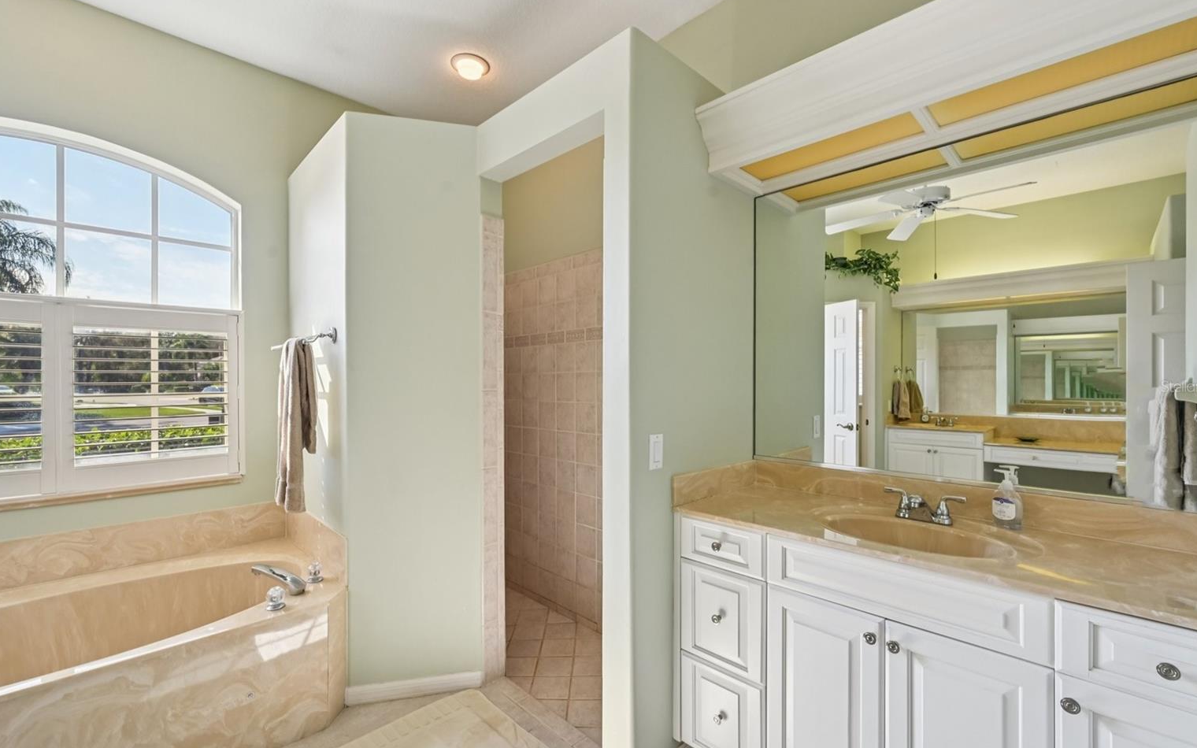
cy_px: 386
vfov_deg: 74.8
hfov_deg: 101.5
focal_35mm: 15
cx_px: 601
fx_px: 489
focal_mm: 14
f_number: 8
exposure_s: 1/160
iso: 400
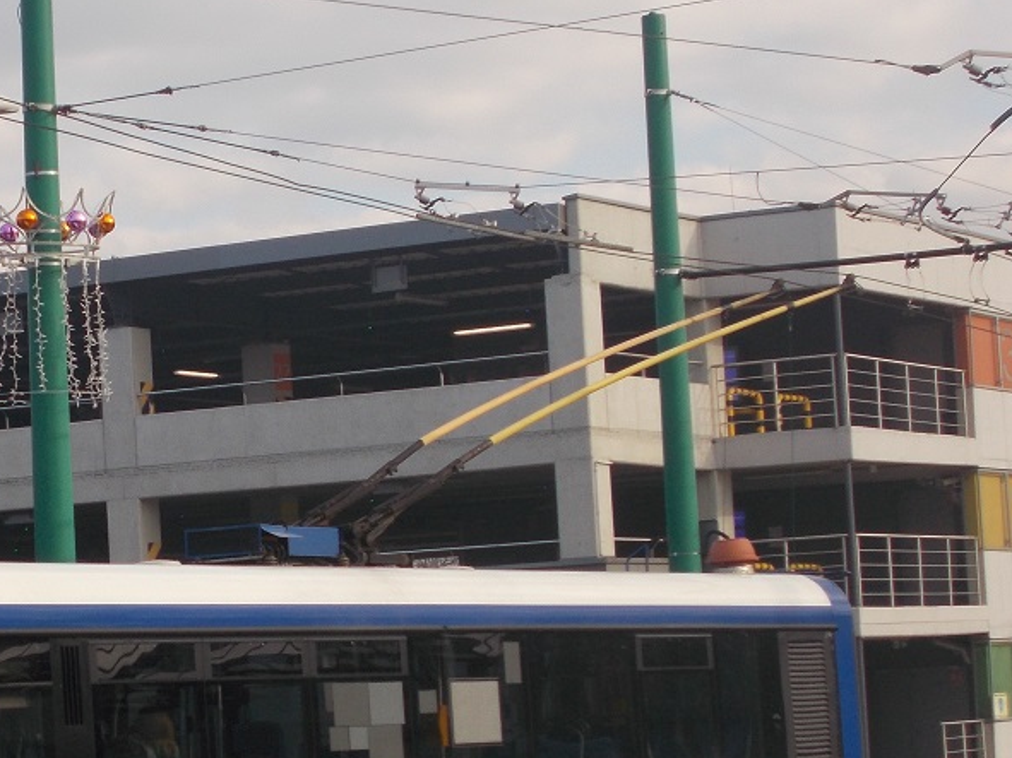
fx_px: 3917
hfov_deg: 14.6
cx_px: 101
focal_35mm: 134
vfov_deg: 11.1
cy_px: 476
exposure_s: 1/160
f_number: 5.3
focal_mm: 11.8
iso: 80
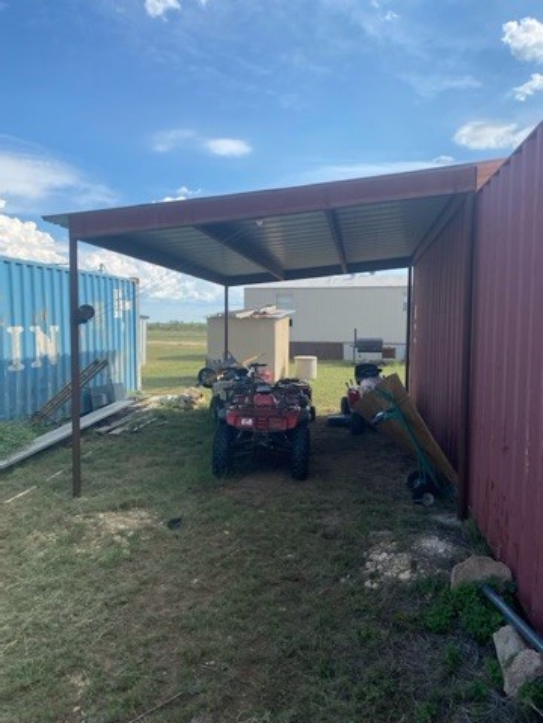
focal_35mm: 26
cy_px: 362
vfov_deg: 67.3
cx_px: 272
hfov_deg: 53.1
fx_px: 544
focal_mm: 4.25
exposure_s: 1/1808
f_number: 1.8
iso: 32
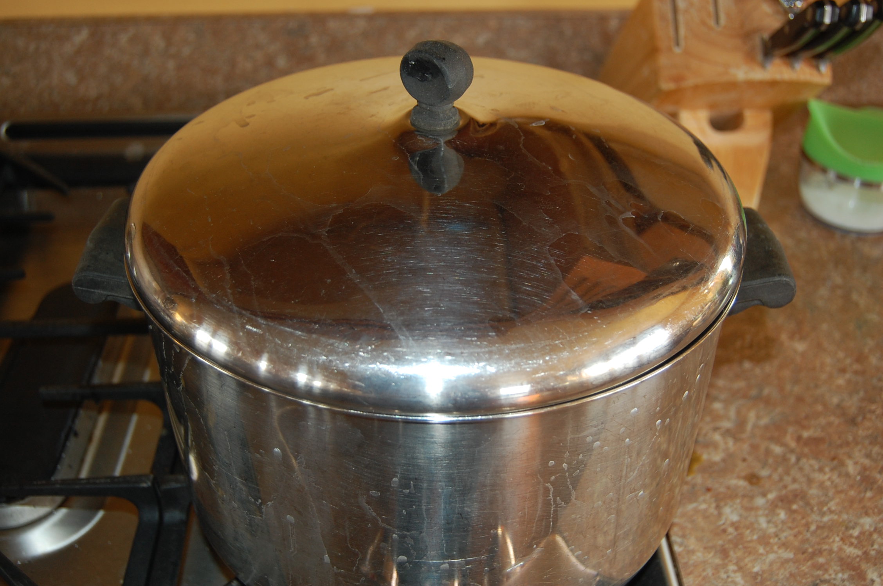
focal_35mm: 39
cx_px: 442
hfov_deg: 49.6
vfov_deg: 34.1
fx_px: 955
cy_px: 293
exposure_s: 1/60
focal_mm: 26
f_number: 4.2
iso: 400
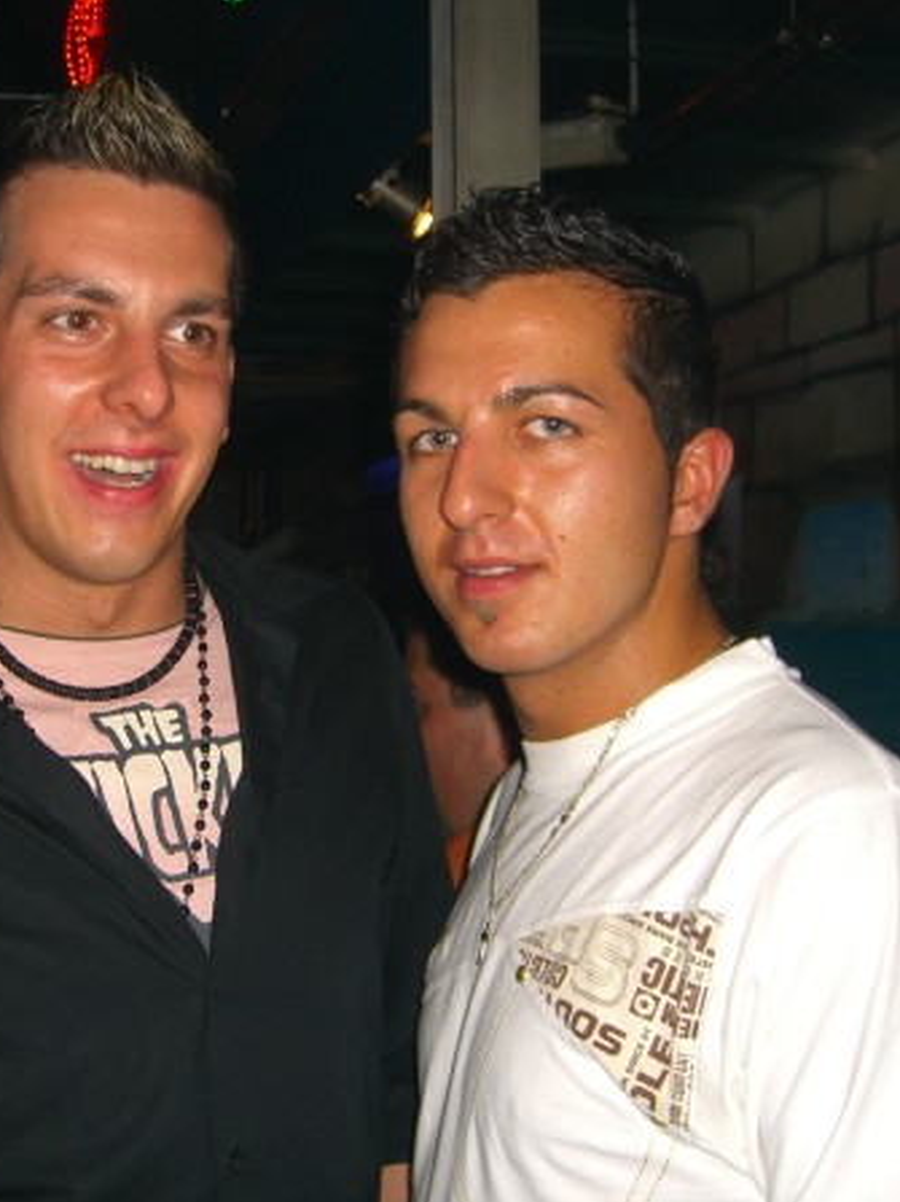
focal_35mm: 51
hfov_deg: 28.2
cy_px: 602
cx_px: 250
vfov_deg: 37.5
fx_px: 1769
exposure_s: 1/60
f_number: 2.8
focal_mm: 7.9
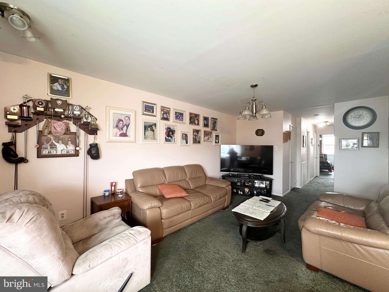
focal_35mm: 14
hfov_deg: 102.1
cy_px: 146
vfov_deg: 85.7
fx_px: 157
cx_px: 194
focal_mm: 2.22
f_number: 2.2
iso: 250
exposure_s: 1/60
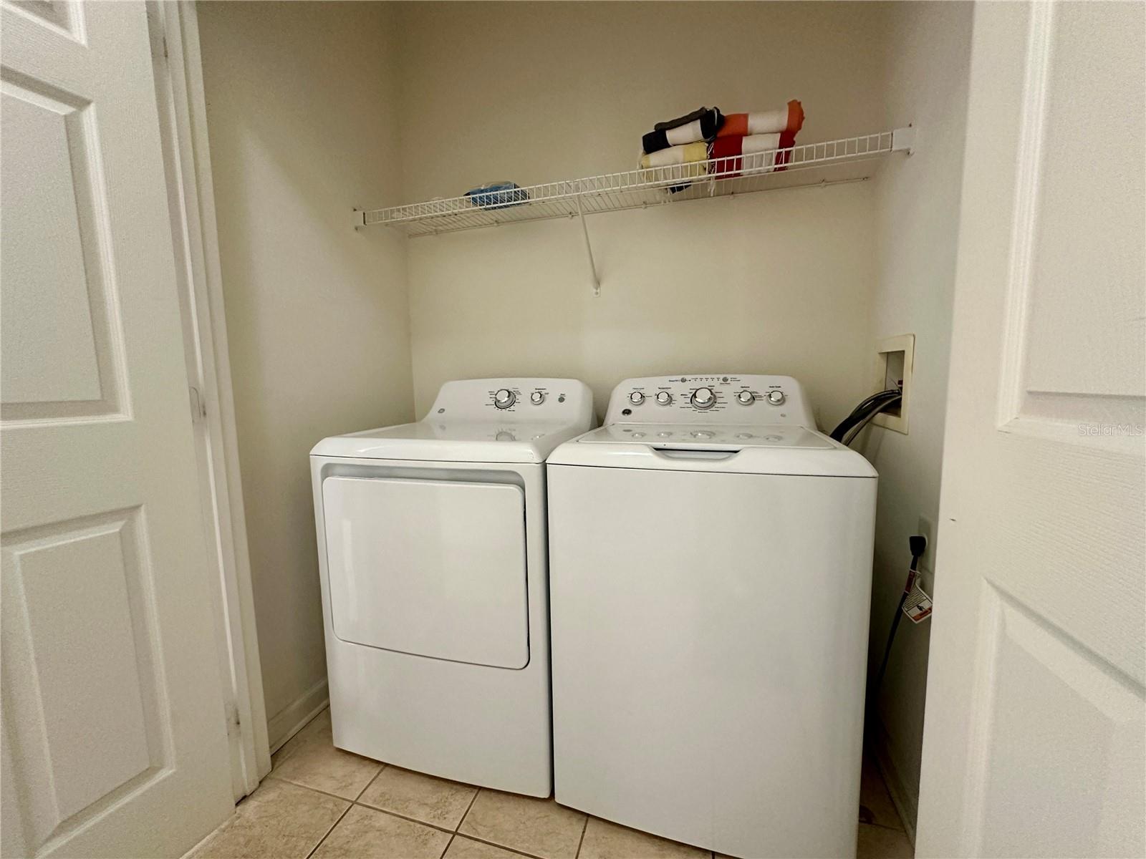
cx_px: 573
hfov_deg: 102.1
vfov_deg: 85.7
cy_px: 430
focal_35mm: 14
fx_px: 463
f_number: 2.2
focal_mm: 2.22
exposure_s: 1/60
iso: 400
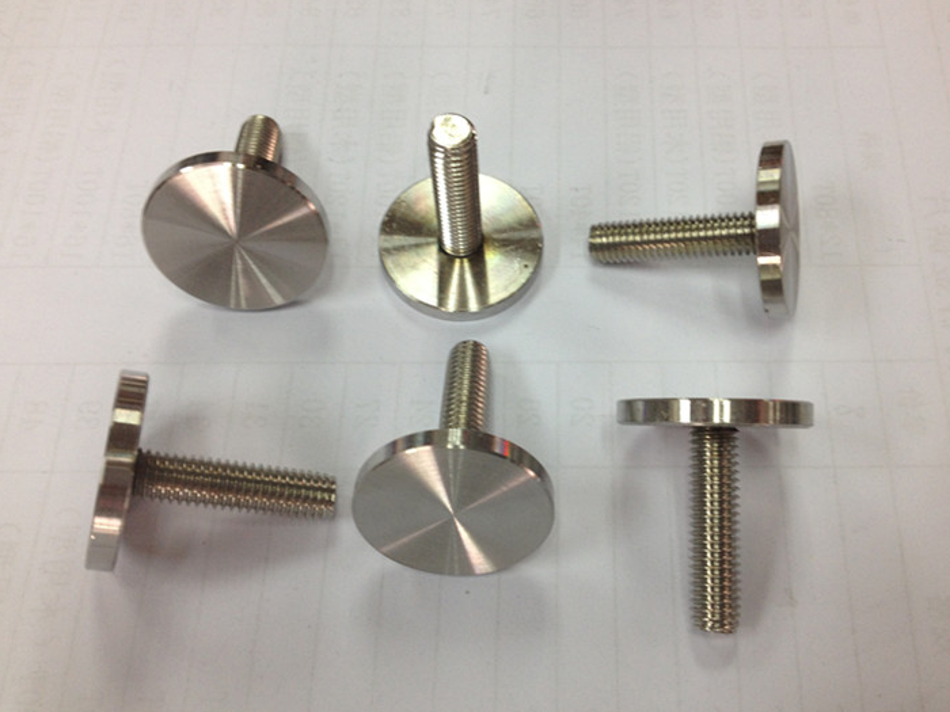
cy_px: 347
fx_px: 1070
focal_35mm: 39
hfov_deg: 47.8
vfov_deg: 36.8
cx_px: 512
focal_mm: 4.28
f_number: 2.4
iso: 50
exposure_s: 1/20
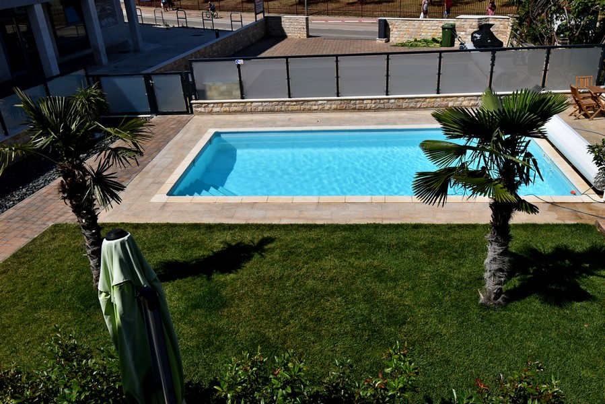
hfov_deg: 61.9
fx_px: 504
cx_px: 302
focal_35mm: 30
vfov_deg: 43.6
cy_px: 202
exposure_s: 1/500
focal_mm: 20
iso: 200
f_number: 11
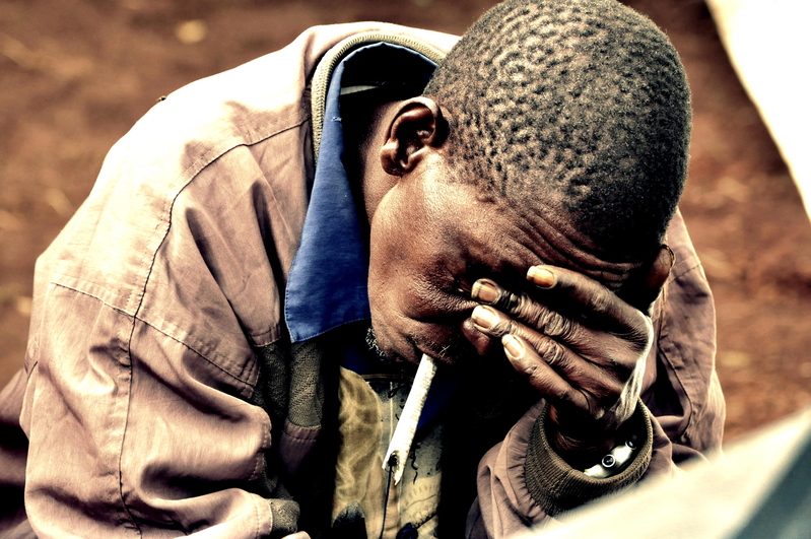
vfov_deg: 5.5
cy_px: 270
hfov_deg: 8.3
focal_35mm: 248
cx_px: 406
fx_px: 5570
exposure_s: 1/500
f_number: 8
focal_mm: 165
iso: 1000
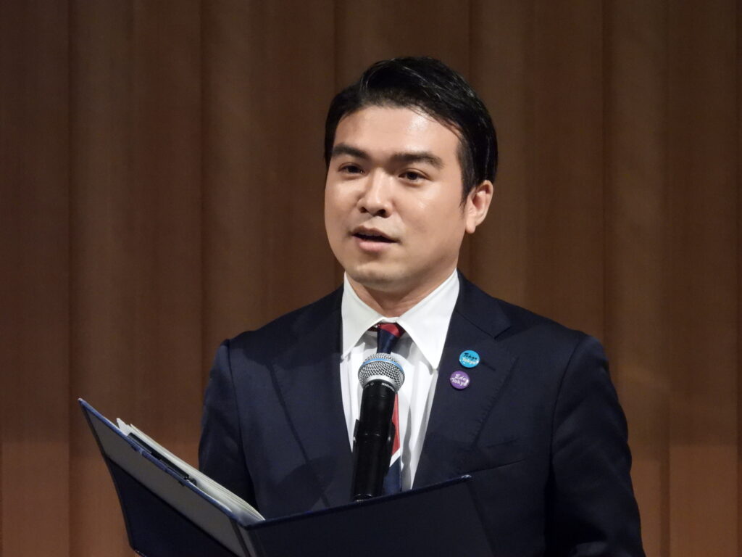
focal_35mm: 700
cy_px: 278
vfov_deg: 2.1
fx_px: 15005
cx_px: 371
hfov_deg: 2.8
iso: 1600
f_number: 5.6
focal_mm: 125
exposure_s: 1/30
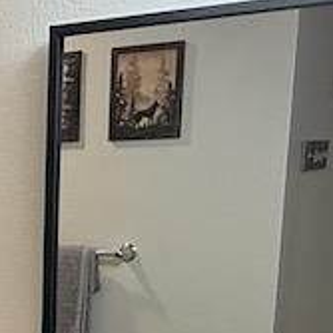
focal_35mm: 95
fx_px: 1034
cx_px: -162
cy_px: 443
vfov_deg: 17.1
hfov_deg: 16.7
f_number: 2.2
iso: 250
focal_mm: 2.22
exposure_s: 1/120
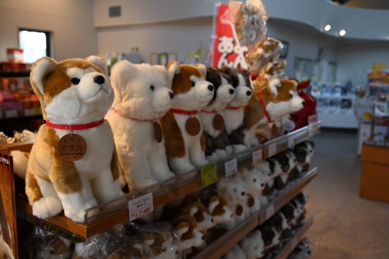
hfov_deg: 58.7
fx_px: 346
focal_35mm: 32
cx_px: 194
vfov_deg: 41.1
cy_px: 130
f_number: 4
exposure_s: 1/60
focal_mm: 32
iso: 100
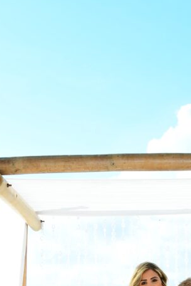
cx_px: 182
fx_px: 804
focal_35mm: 101
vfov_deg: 19.2
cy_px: 334
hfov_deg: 13.4
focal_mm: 27
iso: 200
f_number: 9
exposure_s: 1/250
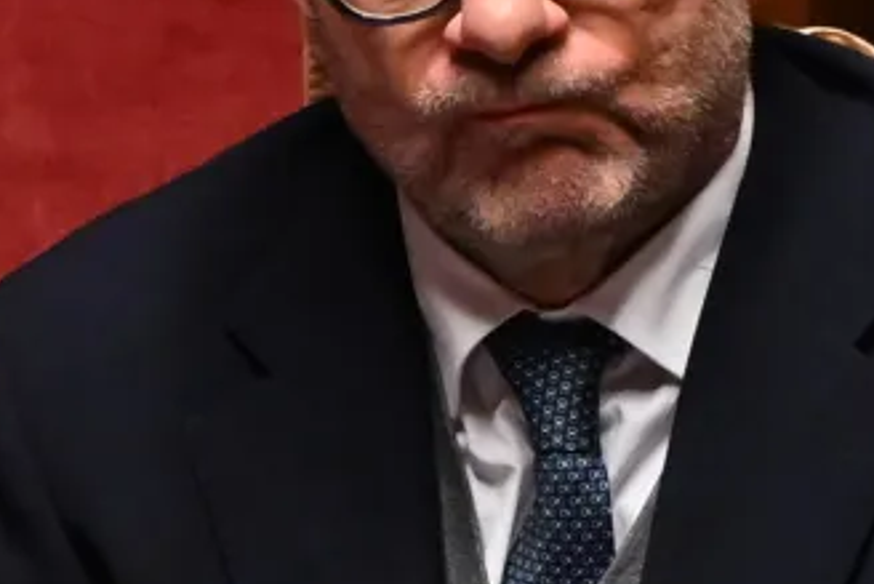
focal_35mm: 1097
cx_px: 789
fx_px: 26643
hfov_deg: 1.9
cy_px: 432
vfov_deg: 1.3
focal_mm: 200
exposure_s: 1/250
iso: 2500
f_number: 3.2
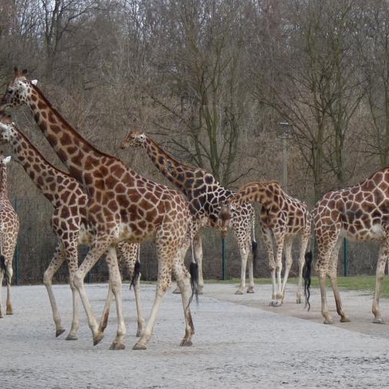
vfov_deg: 13.5
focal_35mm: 129
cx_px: 252
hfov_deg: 13.5
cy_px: 191
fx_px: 1640
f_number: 4
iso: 100
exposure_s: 1/250
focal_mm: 11.5
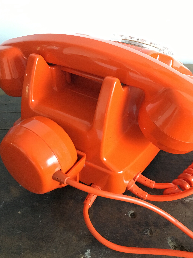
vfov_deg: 53.9
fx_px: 253
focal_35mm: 34
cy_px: 118
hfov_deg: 41.8
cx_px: 105
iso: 200
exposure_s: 1/17
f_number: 2.2
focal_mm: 4.15
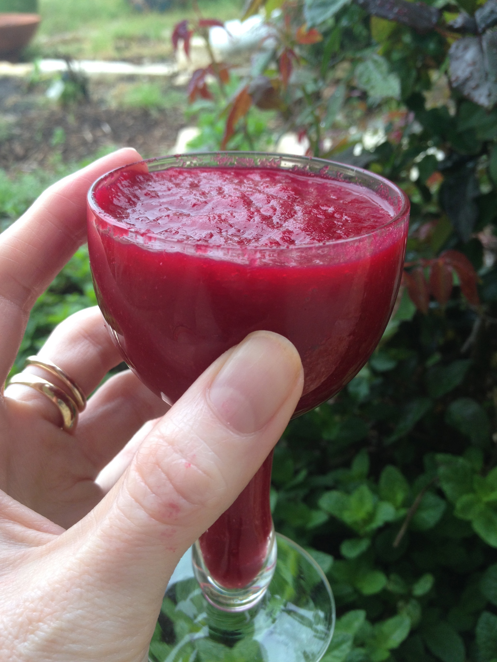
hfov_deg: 40.7
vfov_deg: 52.6
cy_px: 331
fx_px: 670
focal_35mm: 35
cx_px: 248
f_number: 2.4
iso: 50
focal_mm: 4.28
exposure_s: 1/120
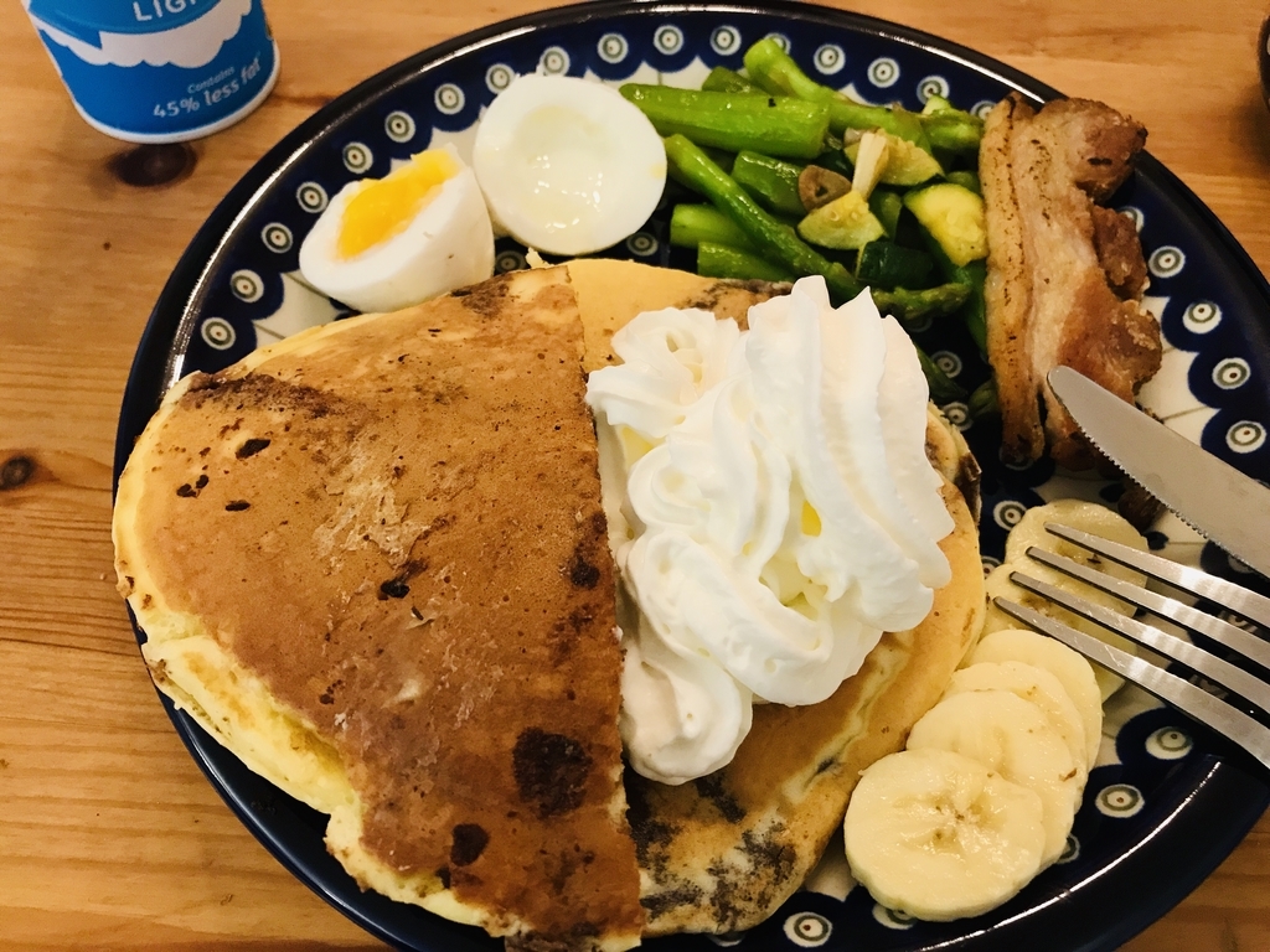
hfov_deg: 63.4
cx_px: 635
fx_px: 1027
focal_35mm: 28
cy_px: 476
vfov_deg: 49.7
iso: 64
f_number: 1.8
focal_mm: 3.99
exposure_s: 1/17
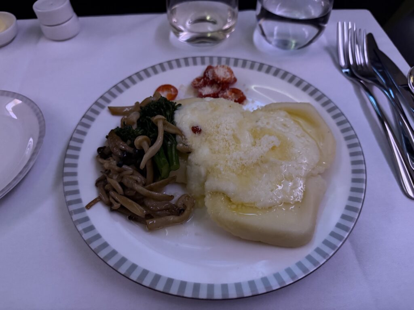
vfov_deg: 56.8
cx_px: 207
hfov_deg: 71.6
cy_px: 155
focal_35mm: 24
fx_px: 287
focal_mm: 6.76
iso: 1000
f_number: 1.78
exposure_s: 1/28
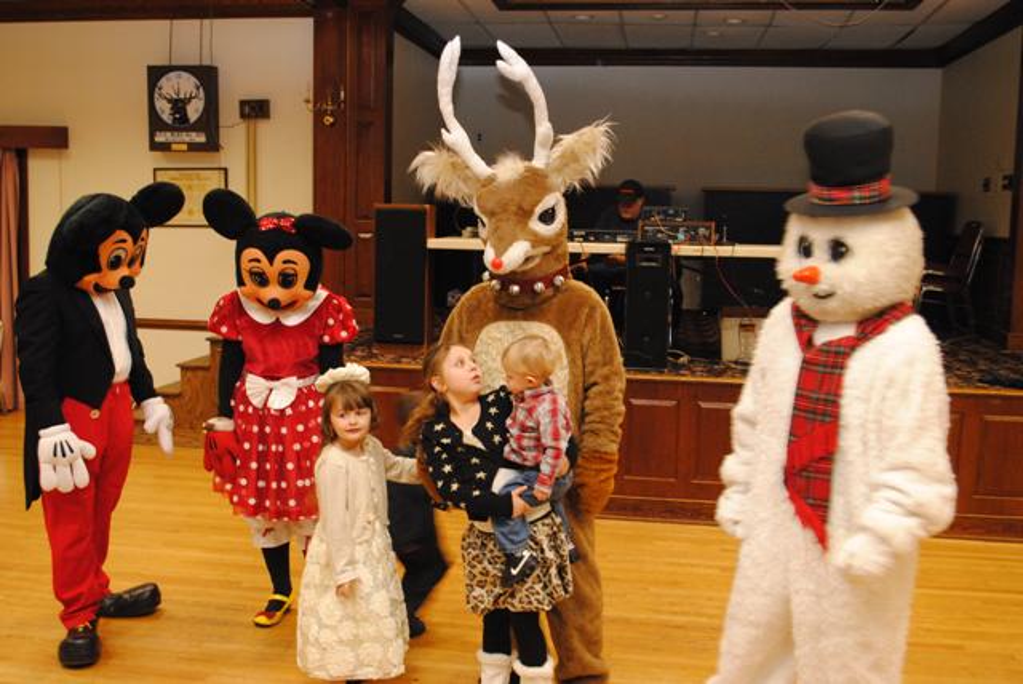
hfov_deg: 53.1
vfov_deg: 36.9
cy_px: 342
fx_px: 1024
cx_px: 512
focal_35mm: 36
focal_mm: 24
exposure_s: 1/30
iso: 800
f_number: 5.6
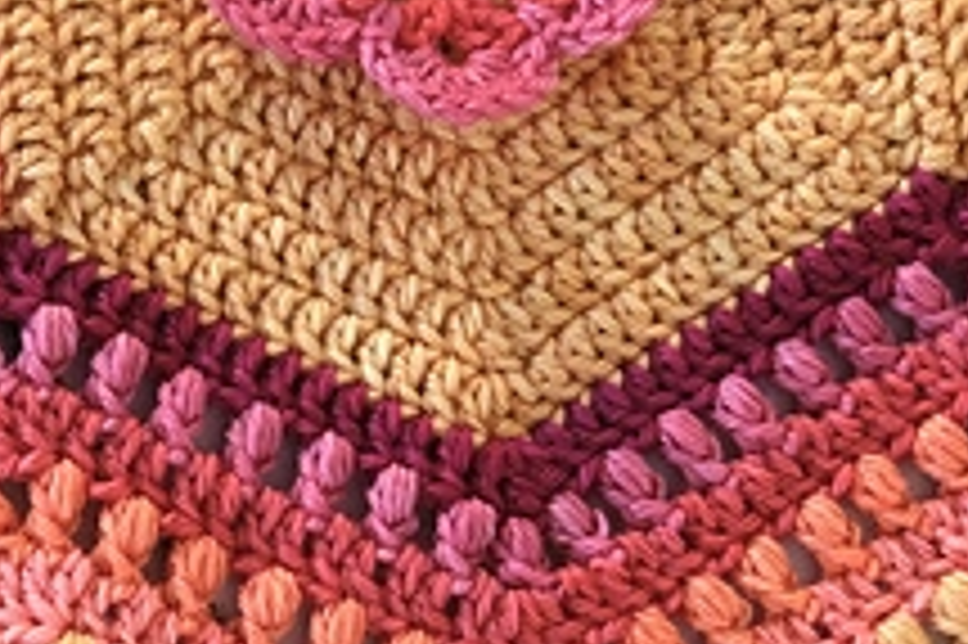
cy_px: 750
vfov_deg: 8.1
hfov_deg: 12.2
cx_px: -23
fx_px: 4487
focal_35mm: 167
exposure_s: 1/110
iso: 800
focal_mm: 37.6
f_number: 4
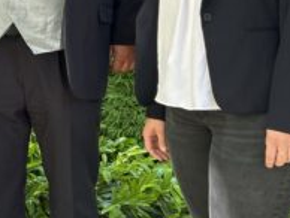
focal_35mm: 107
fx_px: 898
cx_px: -202
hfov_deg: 16.0
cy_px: -39
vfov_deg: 13.5
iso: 50
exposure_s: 1/121
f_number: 1.5
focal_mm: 5.7
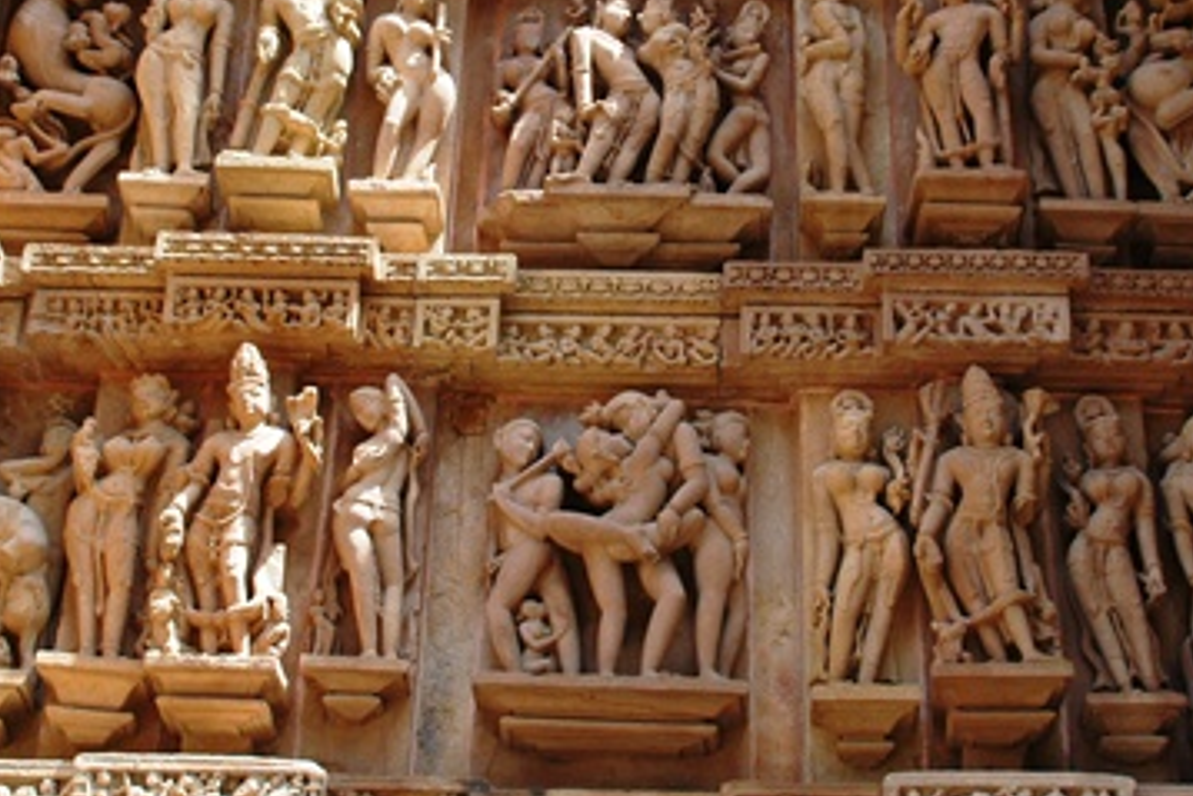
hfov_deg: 27.0
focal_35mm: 75
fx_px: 2486
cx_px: 603
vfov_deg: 18.1
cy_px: 183
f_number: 7.1
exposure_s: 1/200
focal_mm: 28
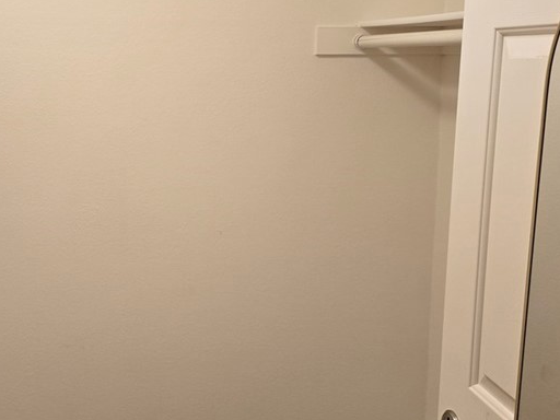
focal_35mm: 46
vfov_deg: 31.5
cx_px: 180
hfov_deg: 40.7
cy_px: 186
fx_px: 744
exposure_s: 1/120
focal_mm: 6.3
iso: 125
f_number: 1.7
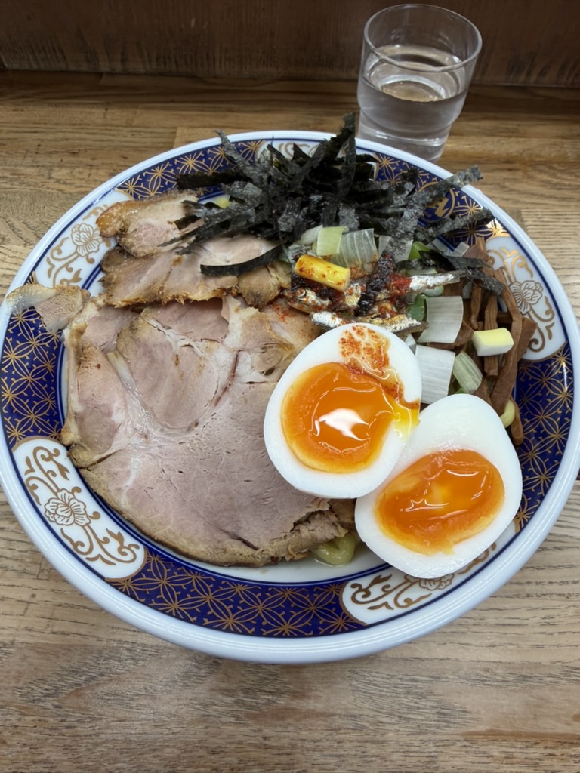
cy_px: 386
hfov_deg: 56.8
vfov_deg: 71.6
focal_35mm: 24
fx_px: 536
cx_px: 290
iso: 80
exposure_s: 1/100
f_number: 2.2
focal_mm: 2.22
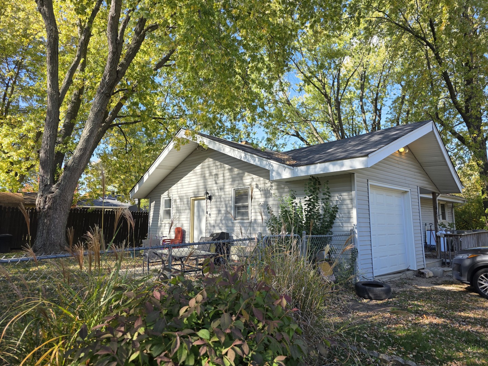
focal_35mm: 23
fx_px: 324
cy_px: 183
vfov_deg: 58.9
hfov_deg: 73.9
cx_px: 244
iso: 80
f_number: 1.7
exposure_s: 1/1529
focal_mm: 6.3
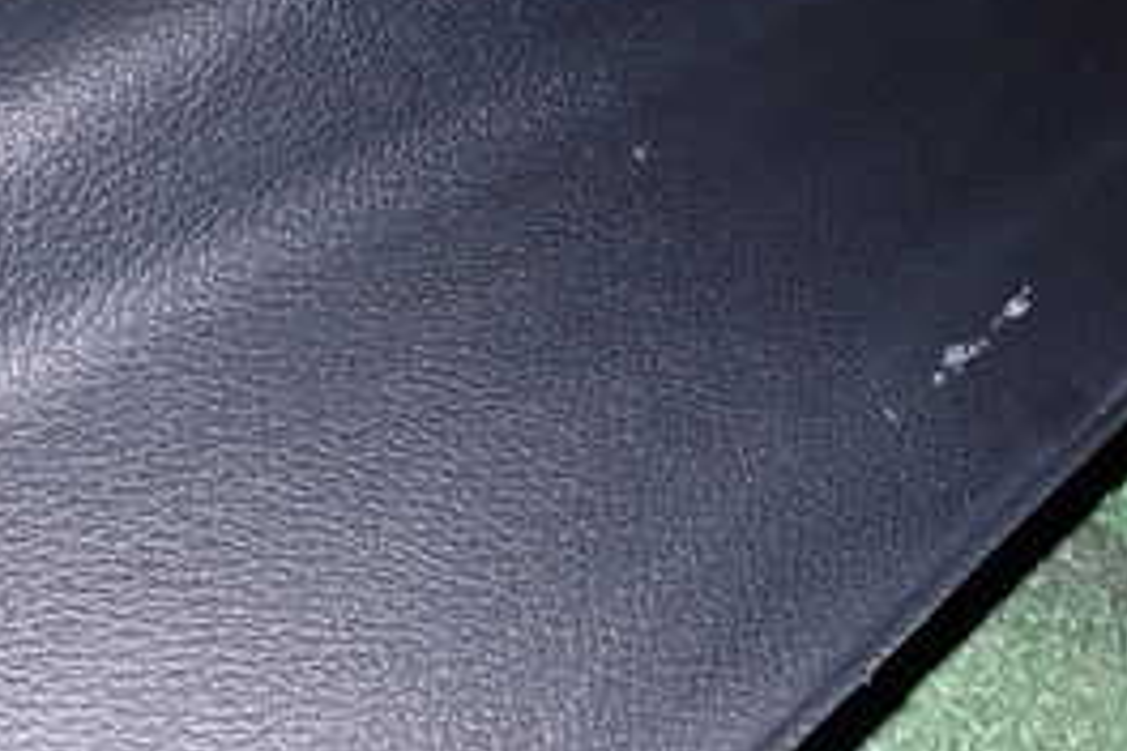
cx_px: 747
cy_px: 316
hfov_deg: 33.6
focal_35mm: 59
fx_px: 1847
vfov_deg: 23.0
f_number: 8
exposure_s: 1/100
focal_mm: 4.5
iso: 800
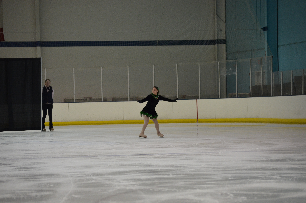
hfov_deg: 13.1
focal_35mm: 158
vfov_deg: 8.7
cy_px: 102
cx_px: 153
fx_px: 1336
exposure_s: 1/400
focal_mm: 105
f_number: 4.5
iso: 1600
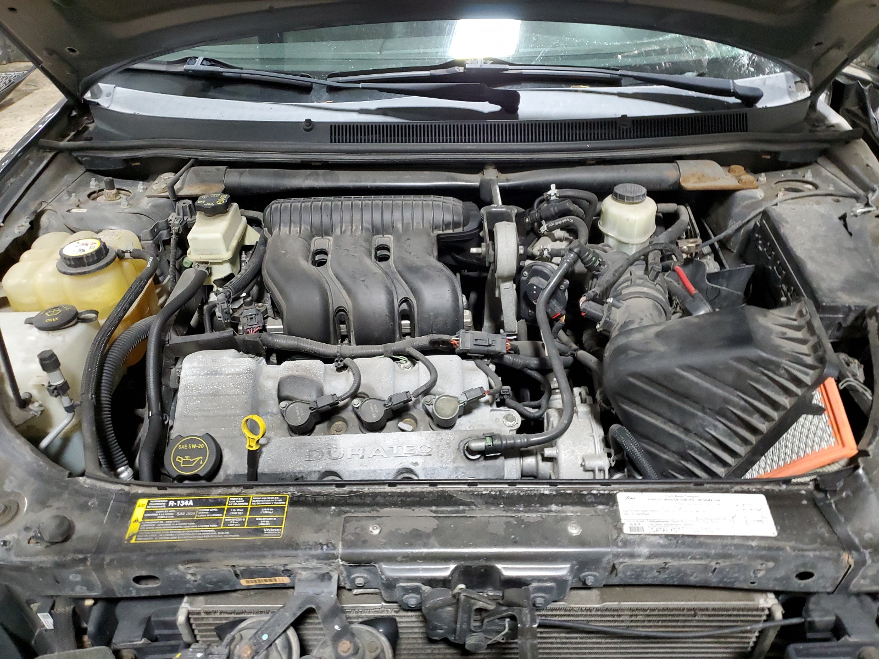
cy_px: 330
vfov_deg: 53.1
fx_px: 660
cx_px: 440
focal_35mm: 26
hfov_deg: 67.3
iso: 322
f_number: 1.5
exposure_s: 1/40
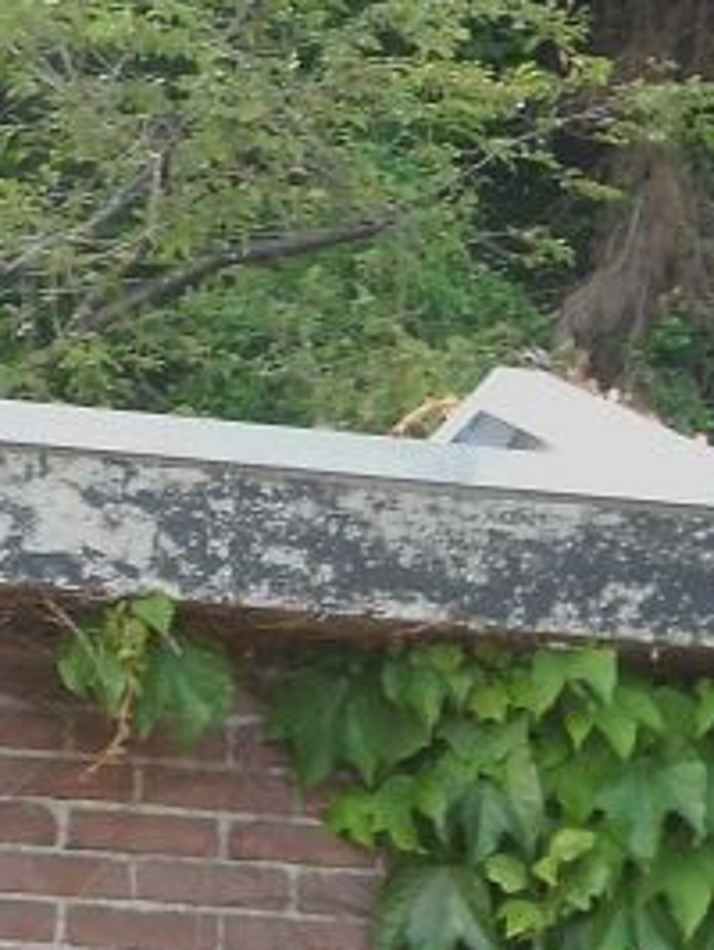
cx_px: 992
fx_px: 8979
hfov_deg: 4.5
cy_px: 943
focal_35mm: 327
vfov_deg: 6.0
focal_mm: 15.1
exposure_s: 1/30
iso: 400
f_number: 5.2
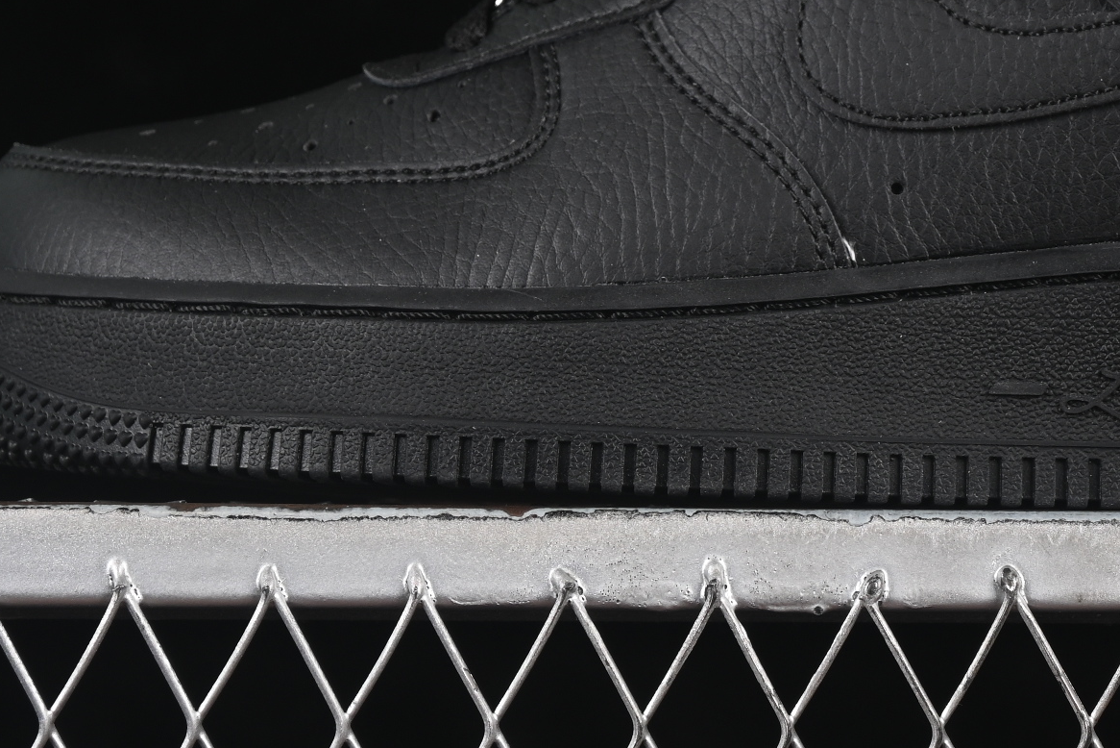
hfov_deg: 11.5
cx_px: 847
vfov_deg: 7.6
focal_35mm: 179
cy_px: -43
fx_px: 5570
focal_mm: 50
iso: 160
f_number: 6.3
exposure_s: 1/50
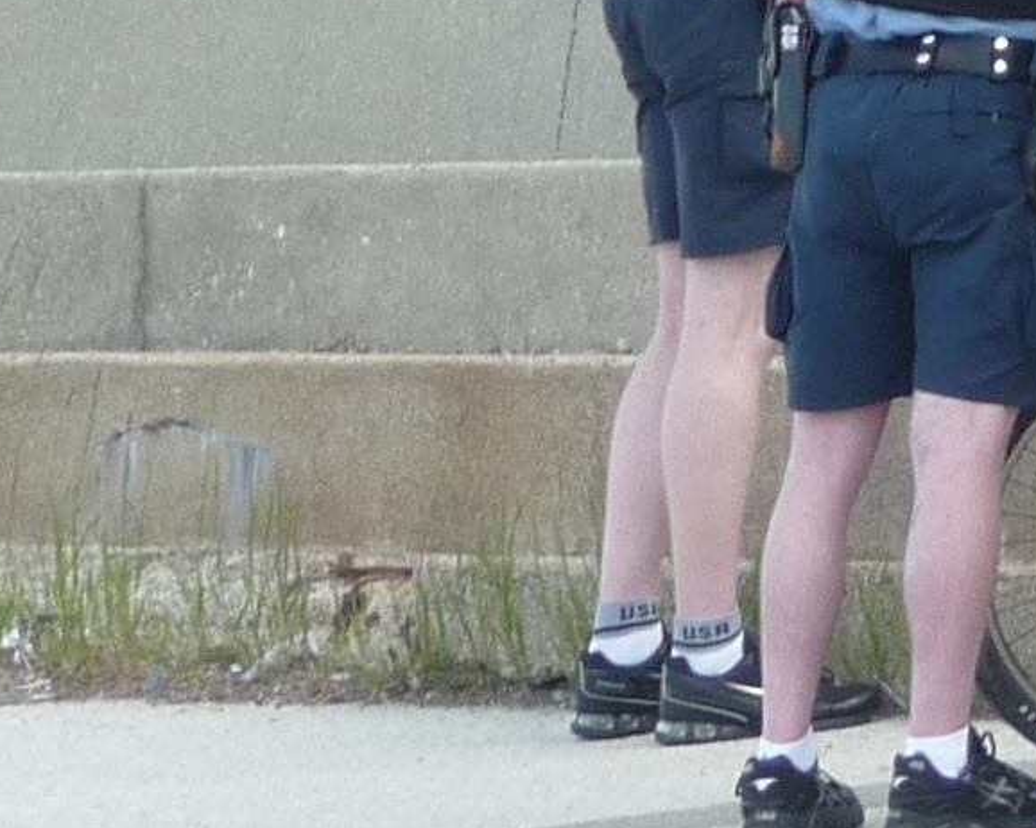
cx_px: 1348
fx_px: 16337
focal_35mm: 533
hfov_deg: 3.6
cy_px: 90
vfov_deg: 2.9
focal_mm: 16.3
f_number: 4.7
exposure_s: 1/100
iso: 100
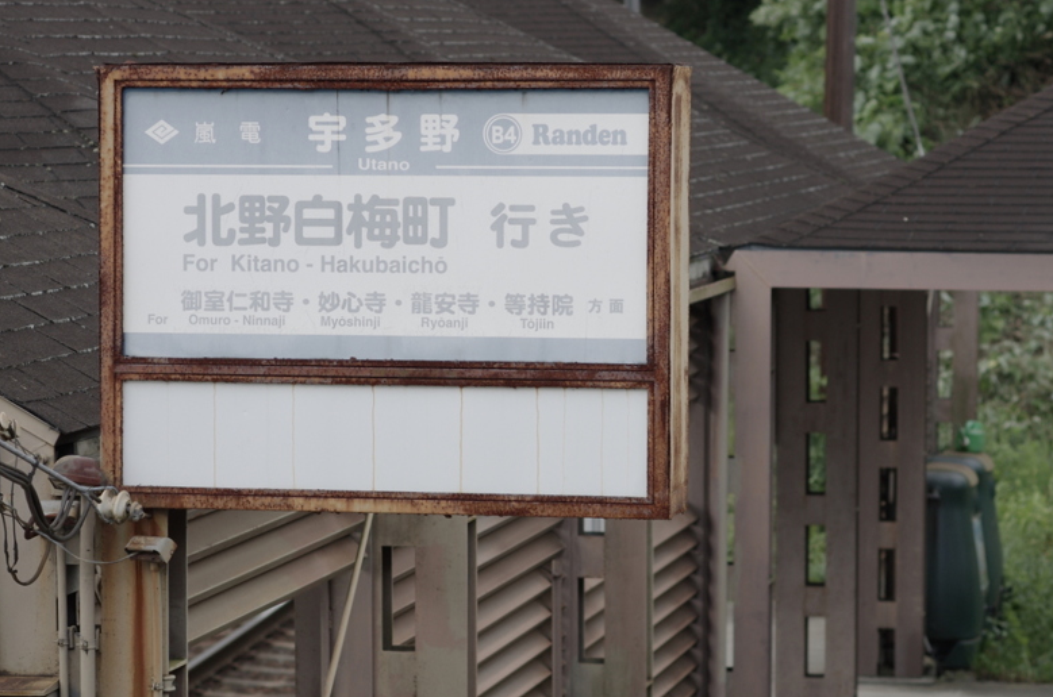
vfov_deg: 9.9
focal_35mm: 138
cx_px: 516
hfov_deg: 14.9
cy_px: 319
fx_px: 4028
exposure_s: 1/400
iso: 100
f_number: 4
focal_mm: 70
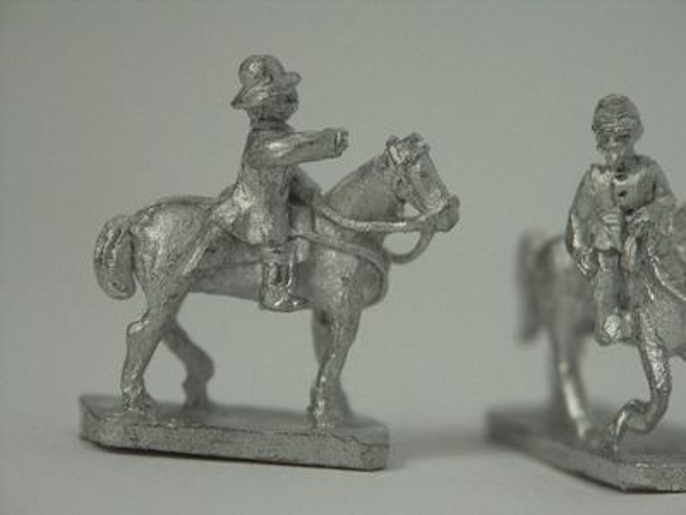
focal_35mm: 200
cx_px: 343
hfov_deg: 9.9
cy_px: 258
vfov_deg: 7.4
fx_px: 3963
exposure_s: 1/15
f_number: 3.5
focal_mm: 50.8
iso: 200
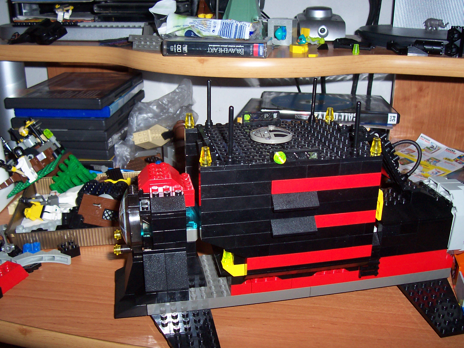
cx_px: 232
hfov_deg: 50.1
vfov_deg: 38.7
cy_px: 174
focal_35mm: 37
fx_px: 496
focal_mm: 5.6
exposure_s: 1/60
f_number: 2.8
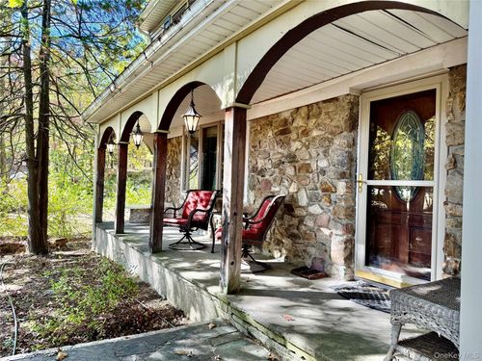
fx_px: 334
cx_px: 241
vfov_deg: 56.8
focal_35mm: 24
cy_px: 180
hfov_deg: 71.6
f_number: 1.78
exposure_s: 1/240
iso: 125
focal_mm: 6.76
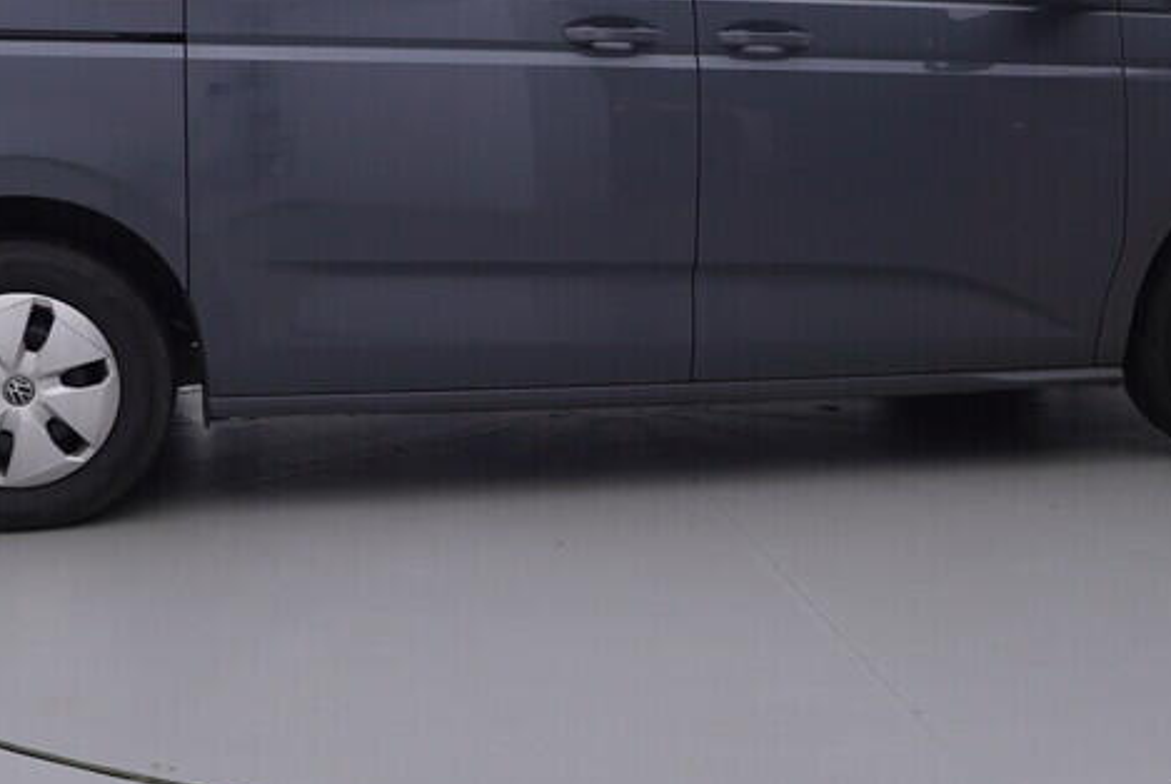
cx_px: 509
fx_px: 1599
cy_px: 192
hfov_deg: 40.2
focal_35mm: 49
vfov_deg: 27.2
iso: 200
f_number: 5
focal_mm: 15
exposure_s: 1/80
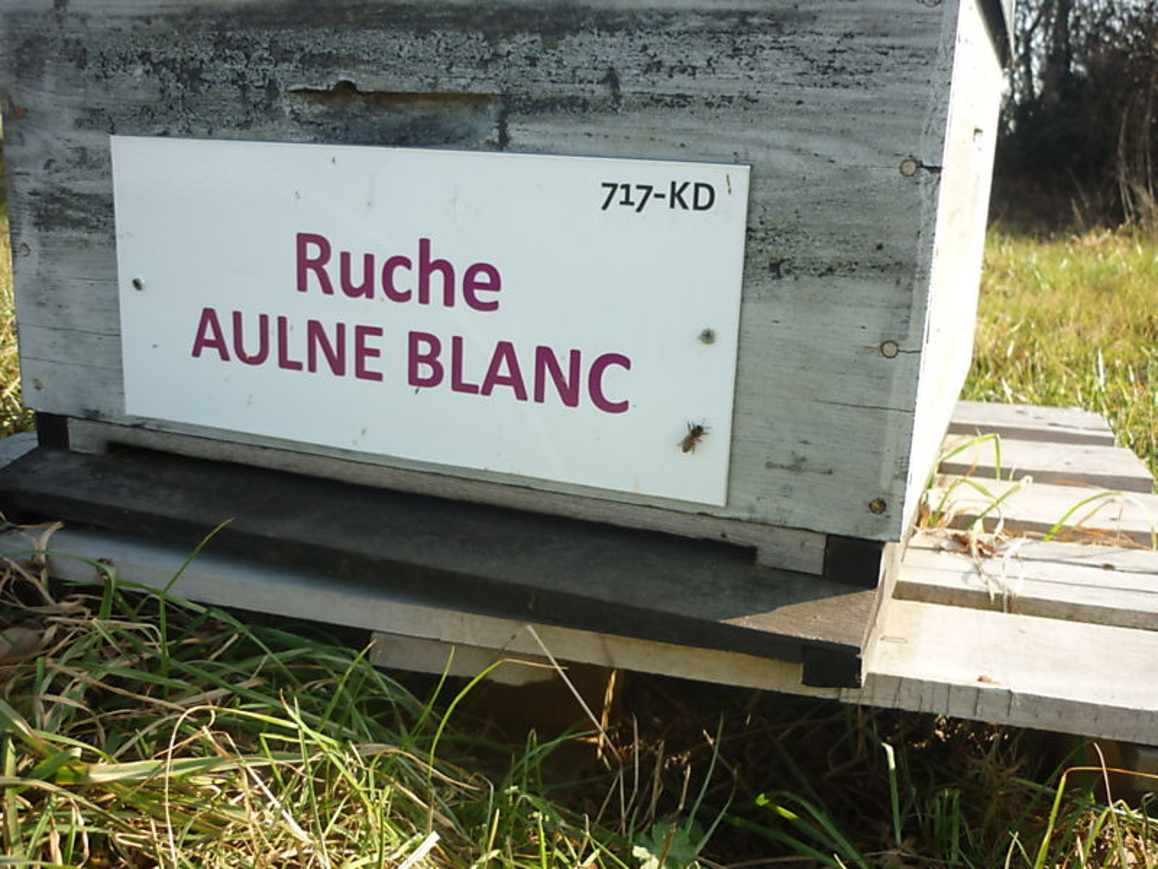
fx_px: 1104
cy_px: 434
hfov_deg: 55.4
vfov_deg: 42.9
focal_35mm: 33
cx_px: 579
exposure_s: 1/400
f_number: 2.8
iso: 80
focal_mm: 5.5
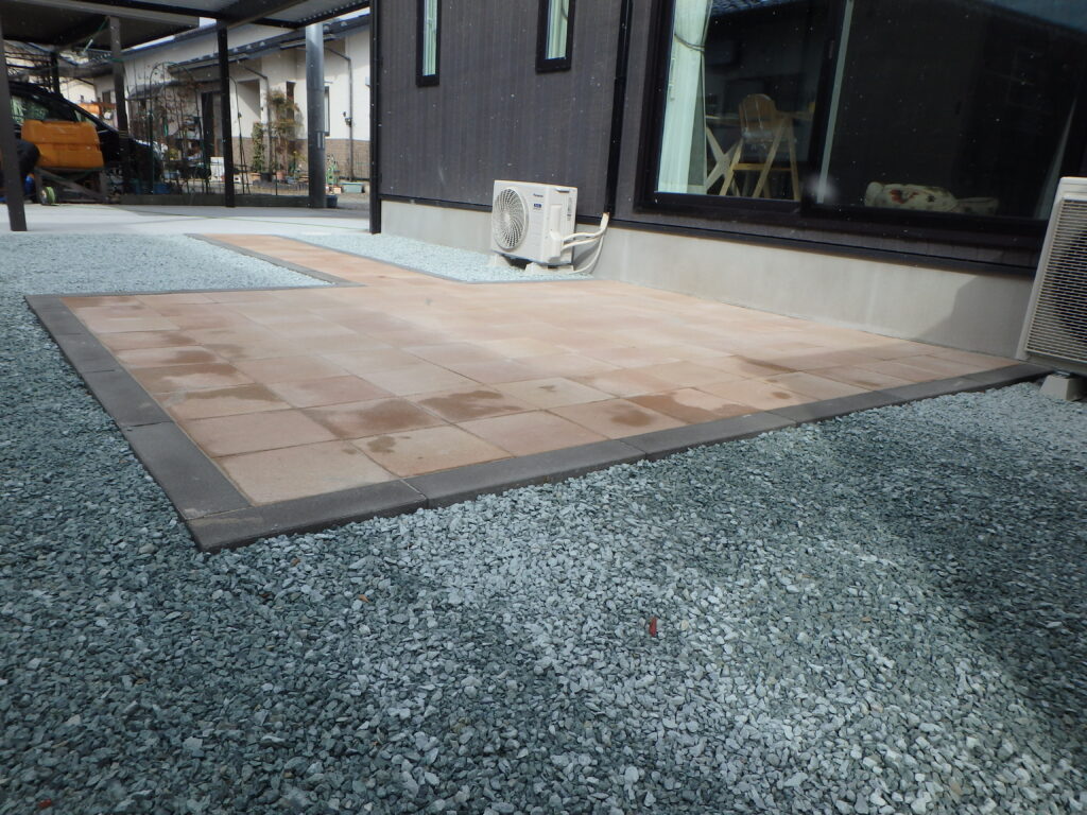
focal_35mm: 25
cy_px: 408
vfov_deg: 54.9
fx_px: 785
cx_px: 544
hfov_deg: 69.4
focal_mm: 4.5
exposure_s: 1/800
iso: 125
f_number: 4.1
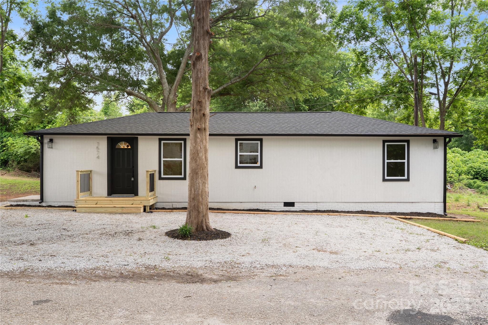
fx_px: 434
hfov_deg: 58.7
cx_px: 244
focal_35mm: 32
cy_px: 162
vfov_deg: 41.1
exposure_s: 1/6
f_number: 9
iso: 100
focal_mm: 32
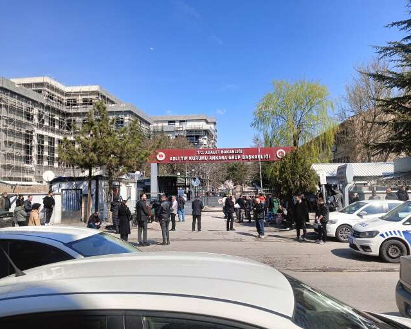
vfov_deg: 50.0
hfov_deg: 60.4
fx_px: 353
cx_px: 212
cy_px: 160
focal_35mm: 29
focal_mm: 4.05
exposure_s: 1/808
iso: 64
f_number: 1.8
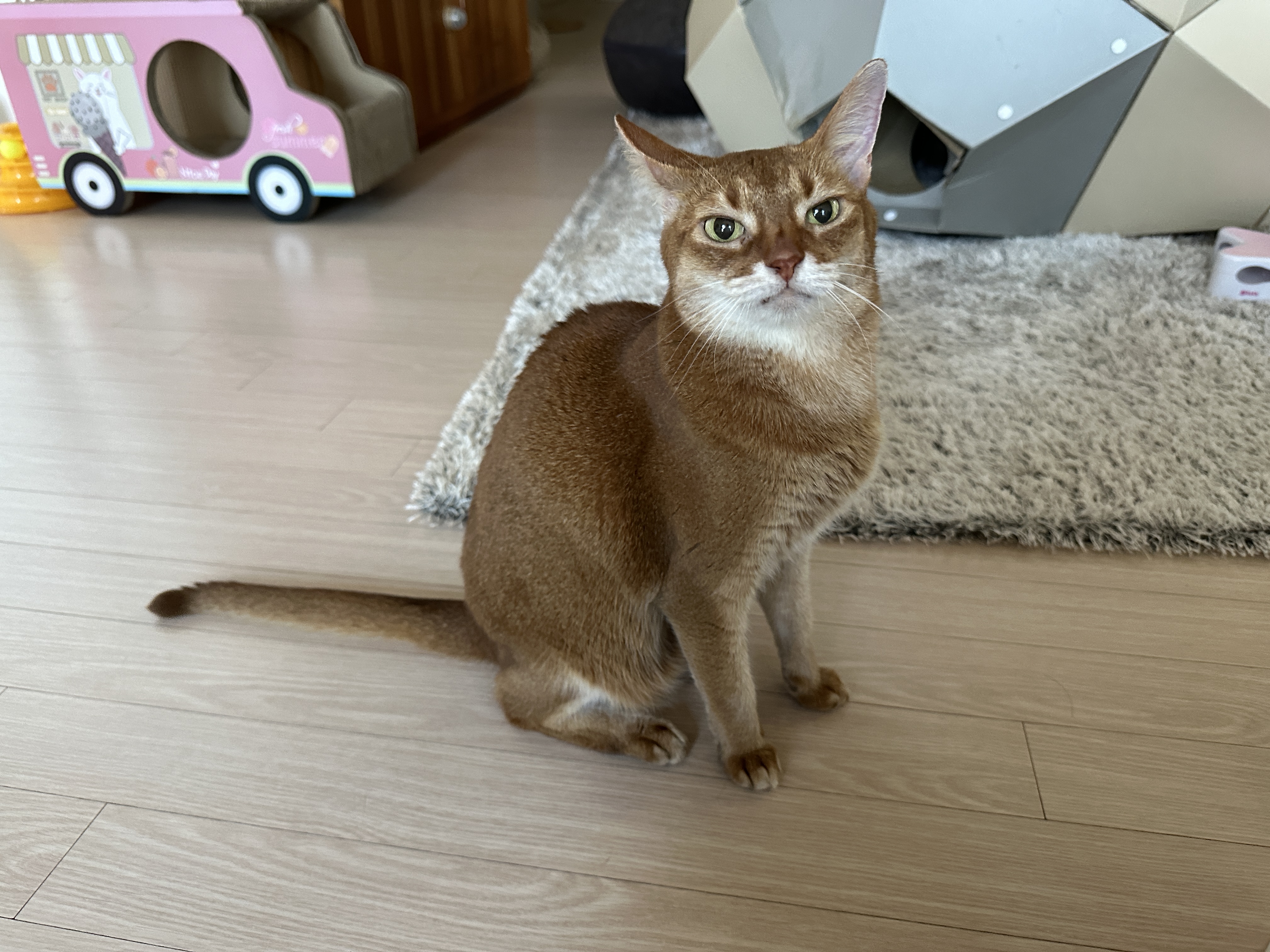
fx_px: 881
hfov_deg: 71.6
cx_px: 635
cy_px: 476
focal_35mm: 24
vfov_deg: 56.8
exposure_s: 1/60
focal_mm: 6.86
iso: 400
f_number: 1.78
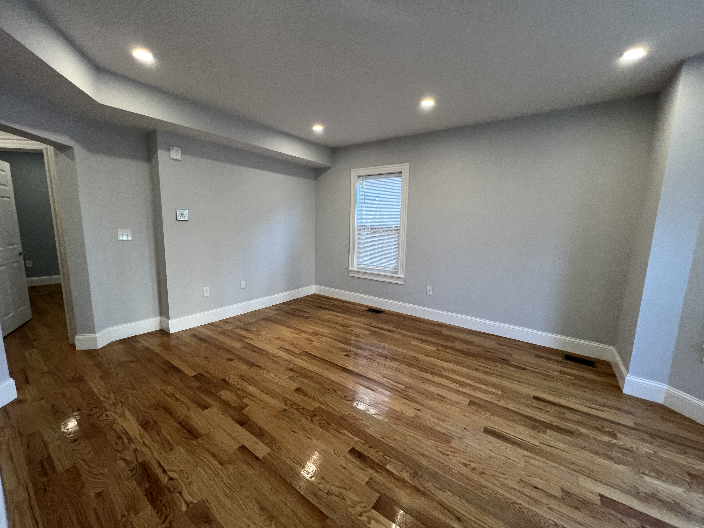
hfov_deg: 106.2
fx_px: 264
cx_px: 352
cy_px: 264
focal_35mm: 13
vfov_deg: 89.9
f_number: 1.8
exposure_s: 1/60
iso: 160
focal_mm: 1.57
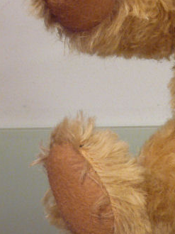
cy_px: 43
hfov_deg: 8.0
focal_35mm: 184
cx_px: 203
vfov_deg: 10.7
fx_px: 1242
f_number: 4.8
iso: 200
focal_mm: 13.2
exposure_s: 1/15
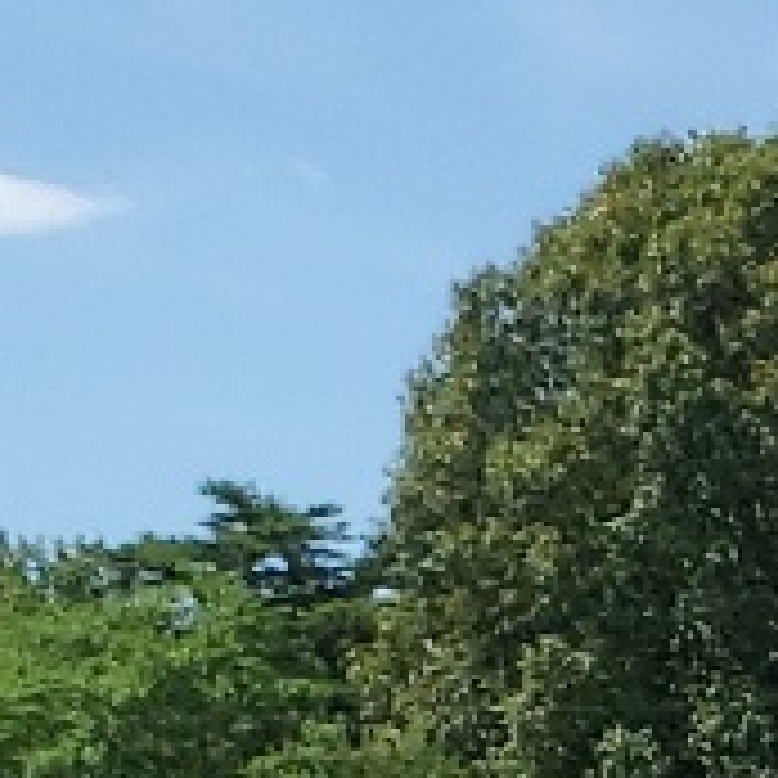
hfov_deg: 7.4
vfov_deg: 7.1
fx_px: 5416
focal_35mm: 213
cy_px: 2514
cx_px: 2190
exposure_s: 1/3333
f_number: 1.5
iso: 50
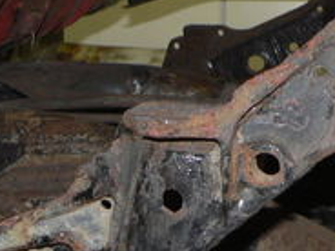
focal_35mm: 125
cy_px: -109
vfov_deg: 11.4
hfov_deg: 15.8
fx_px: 1210
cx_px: 162
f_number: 2.8
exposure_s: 1/30
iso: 100
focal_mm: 6
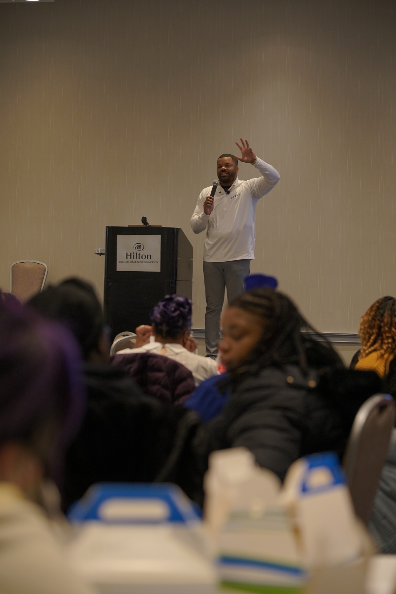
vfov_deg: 19.5
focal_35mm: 105
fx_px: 1732
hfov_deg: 13.0
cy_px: 297
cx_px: 198
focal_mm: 105
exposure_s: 1/160
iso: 2000
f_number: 4.5
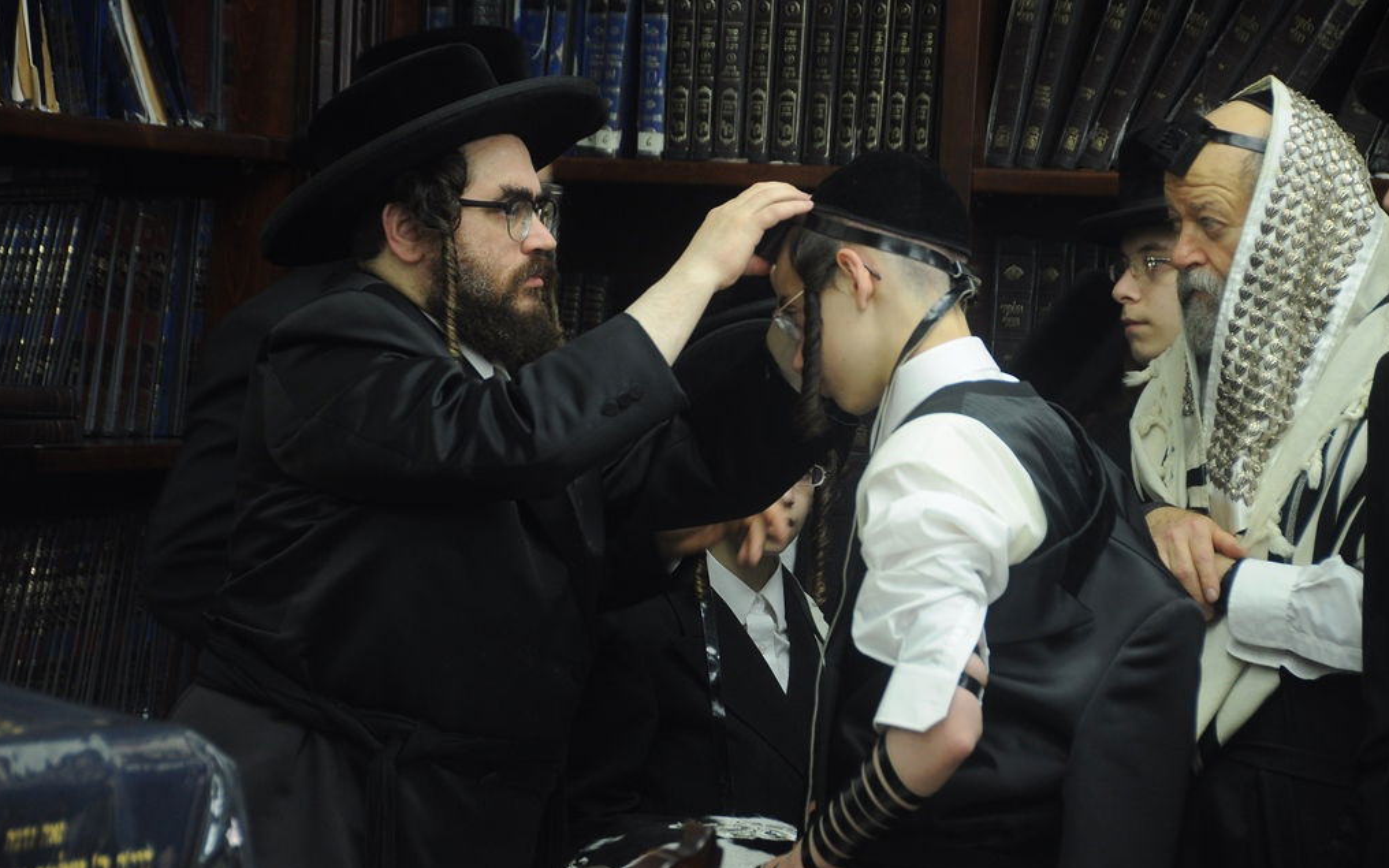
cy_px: 410
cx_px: 693
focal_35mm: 162
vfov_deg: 8.1
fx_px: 6114
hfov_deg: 13.0
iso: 500
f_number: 5.3
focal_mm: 105
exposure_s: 1/40
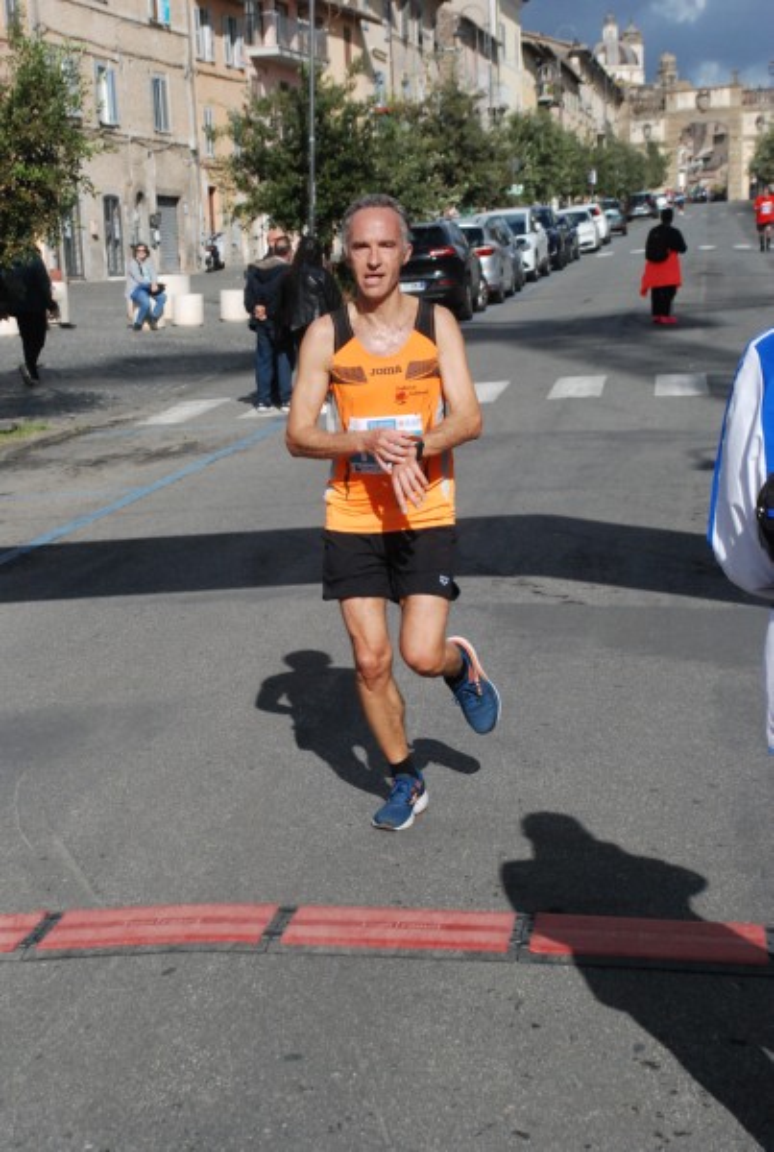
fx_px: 2310
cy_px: 576
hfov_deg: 19.0
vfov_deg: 28.0
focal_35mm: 72
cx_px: 387
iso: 1000
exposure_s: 1/2000
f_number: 8
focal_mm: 48
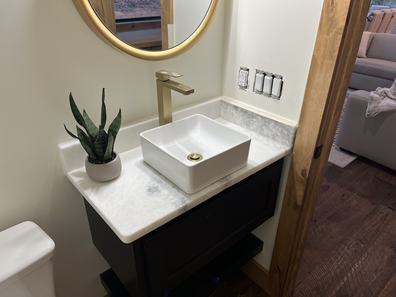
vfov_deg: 53.1
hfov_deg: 67.3
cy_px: 148
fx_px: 297
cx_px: 198
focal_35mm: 26
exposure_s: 1/120
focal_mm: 5.1
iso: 100
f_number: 1.6
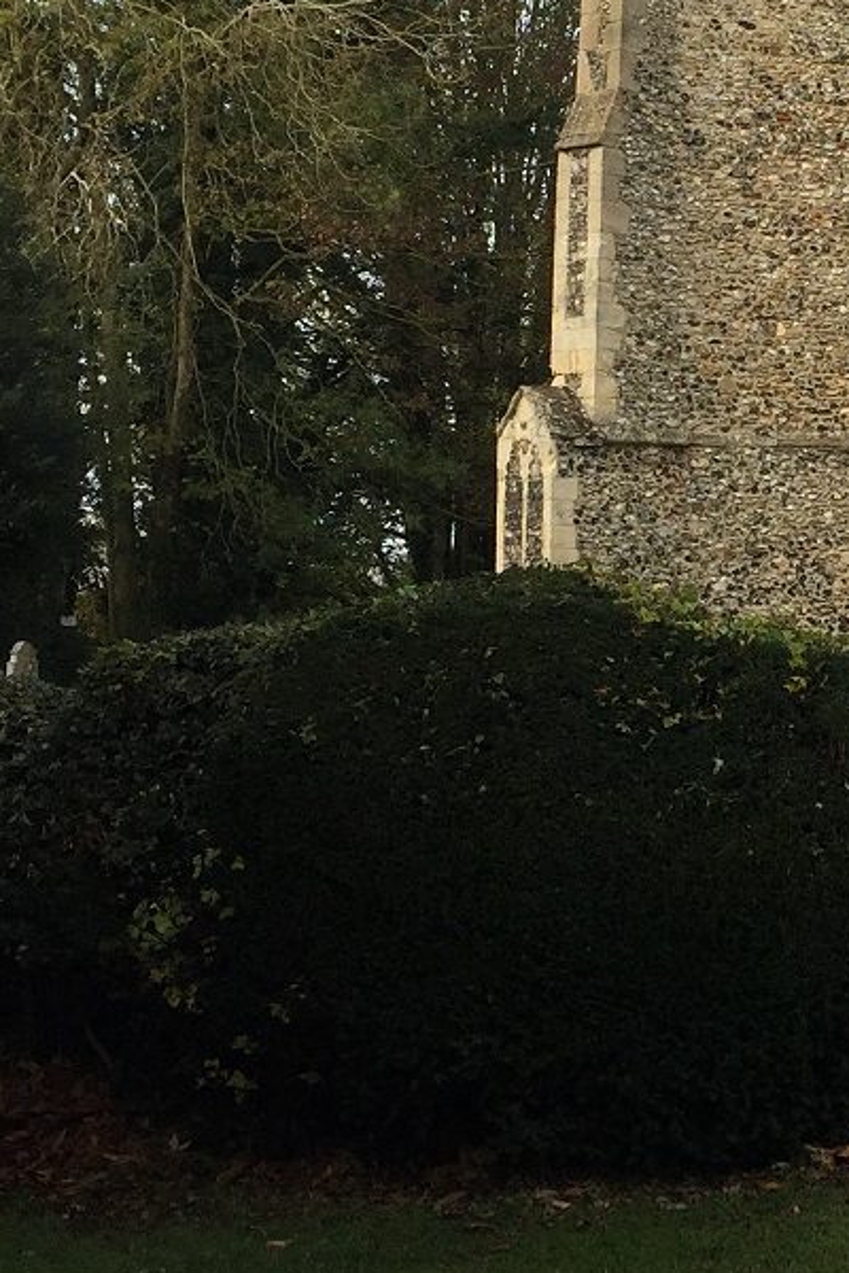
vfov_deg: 24.7
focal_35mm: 82
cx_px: 1227
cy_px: 469
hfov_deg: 15.5
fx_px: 2901
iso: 32
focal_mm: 4.15
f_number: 2.2
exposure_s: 1/501
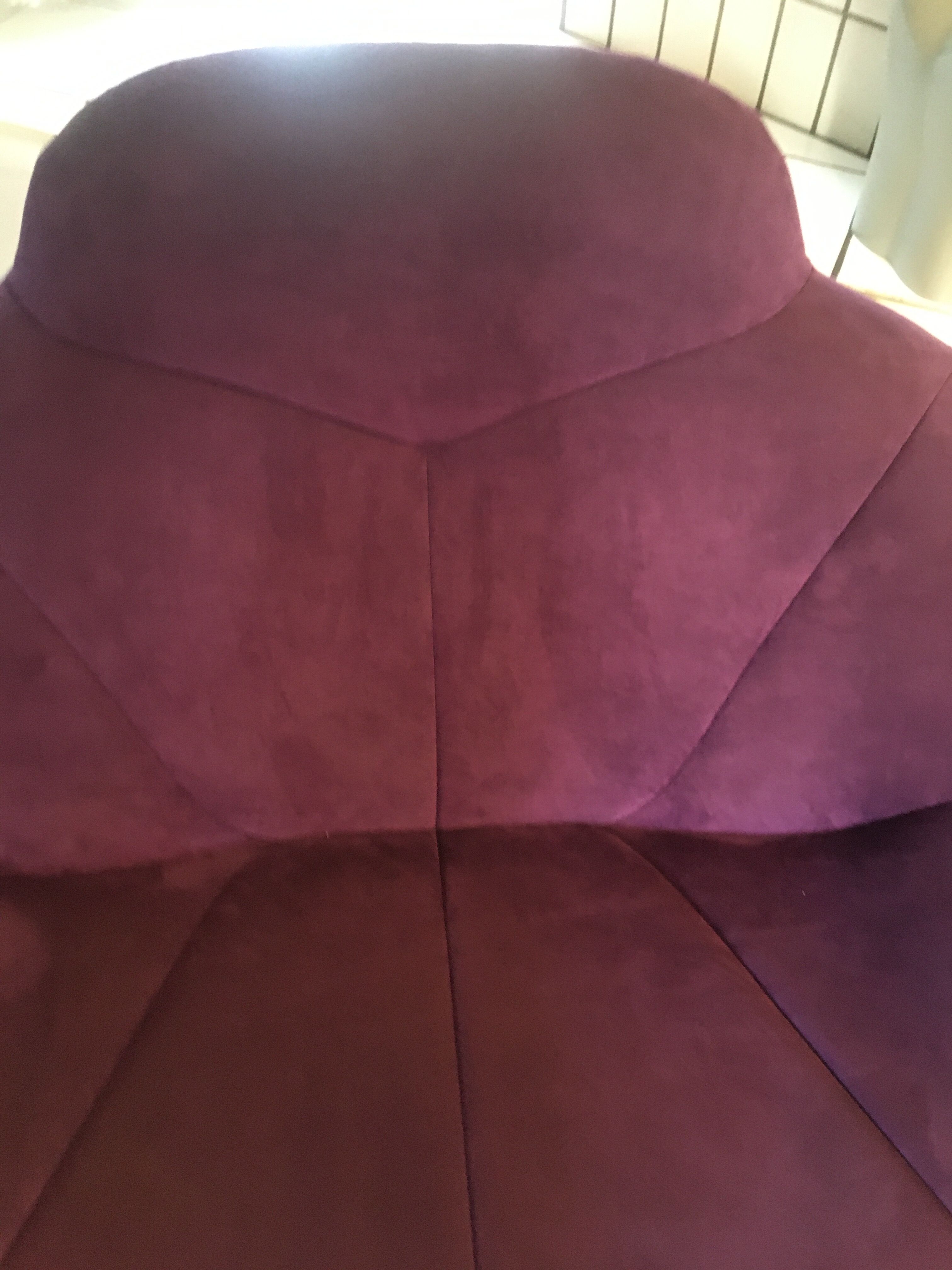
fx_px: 1063
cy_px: 635
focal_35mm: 29
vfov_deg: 61.7
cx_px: 476
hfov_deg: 48.2
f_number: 2.2
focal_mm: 4.15
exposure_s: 1/17
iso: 500
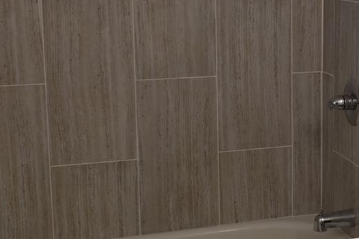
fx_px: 727
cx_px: 384
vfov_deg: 18.6
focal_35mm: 73
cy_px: 80
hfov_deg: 25.9
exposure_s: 1/40
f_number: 2.8
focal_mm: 8.8
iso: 125
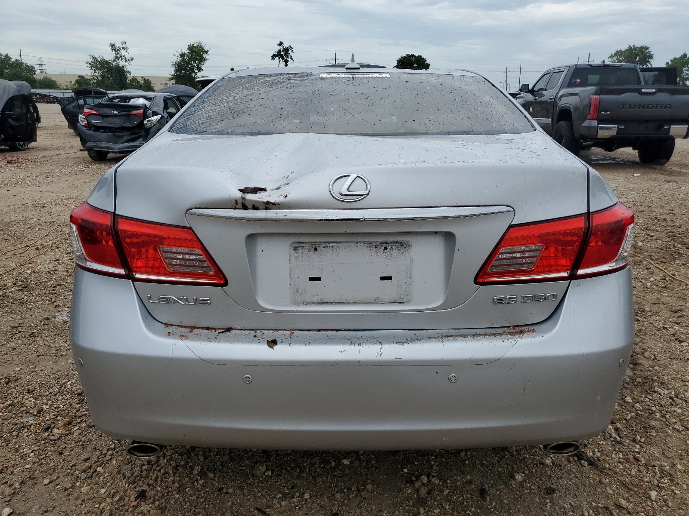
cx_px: 344
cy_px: 258
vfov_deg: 53.1
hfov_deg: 67.3
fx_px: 518
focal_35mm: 26
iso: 50
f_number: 1.5
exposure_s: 1/3333
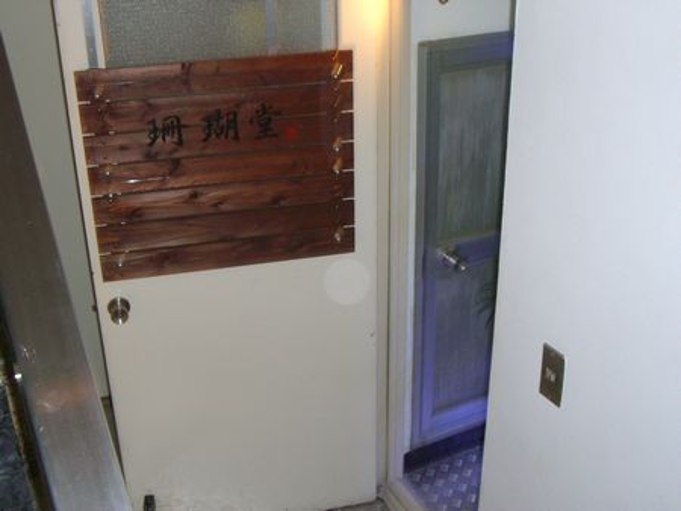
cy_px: 256
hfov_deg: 41.2
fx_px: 905
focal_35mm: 46
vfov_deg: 31.5
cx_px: 340
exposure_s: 1/60
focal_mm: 9.6
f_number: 3.1
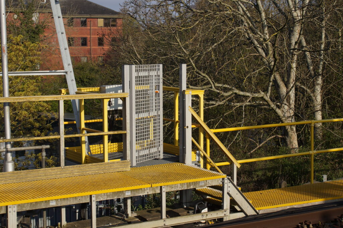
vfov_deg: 20.3
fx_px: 638
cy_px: 114
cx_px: 172
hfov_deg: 30.1
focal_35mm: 67
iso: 100
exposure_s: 1/200
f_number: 9
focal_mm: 45
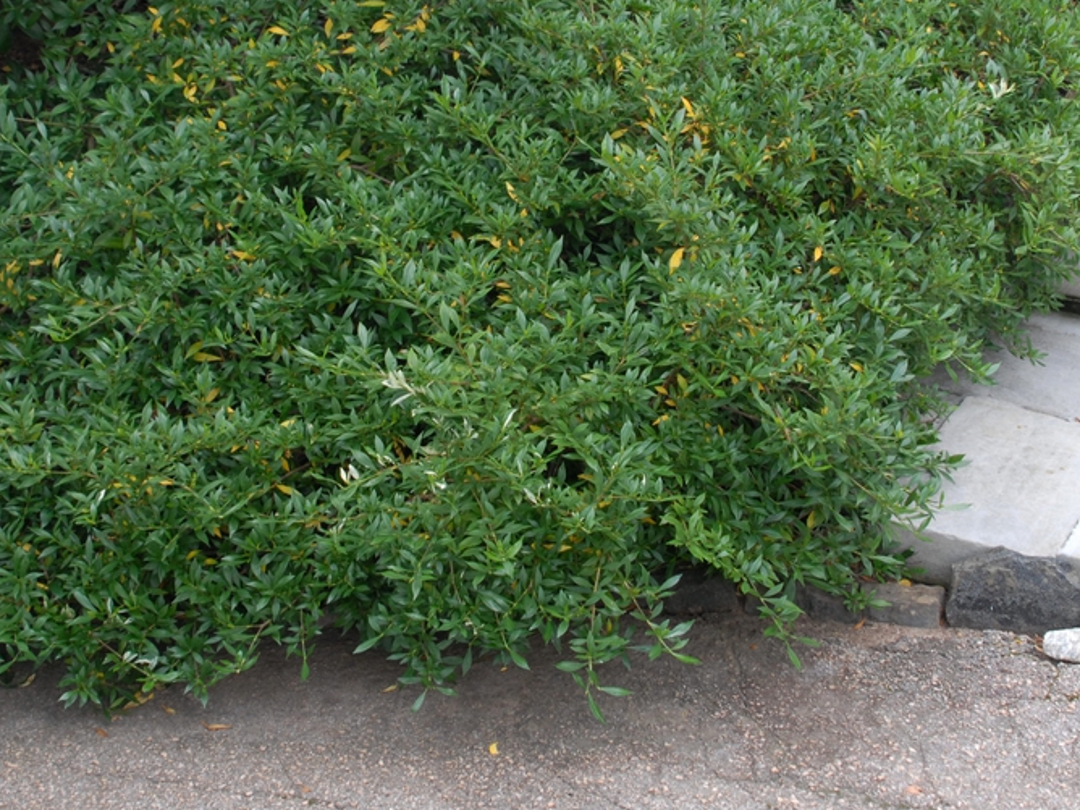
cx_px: 527
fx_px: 1934
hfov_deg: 31.2
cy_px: 259
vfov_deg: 23.5
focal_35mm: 62
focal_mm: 28
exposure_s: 1/100
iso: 400
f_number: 5
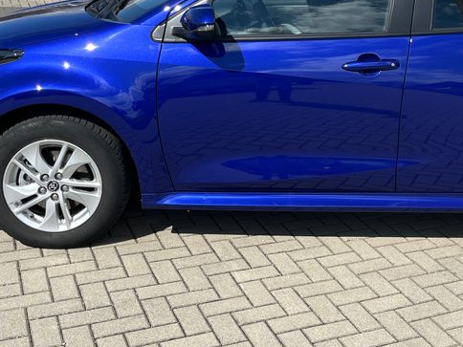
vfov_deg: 25.9
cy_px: 49
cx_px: 314
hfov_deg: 34.6
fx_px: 736
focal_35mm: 55
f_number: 1.6
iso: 50
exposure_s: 1/3623
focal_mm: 5.1
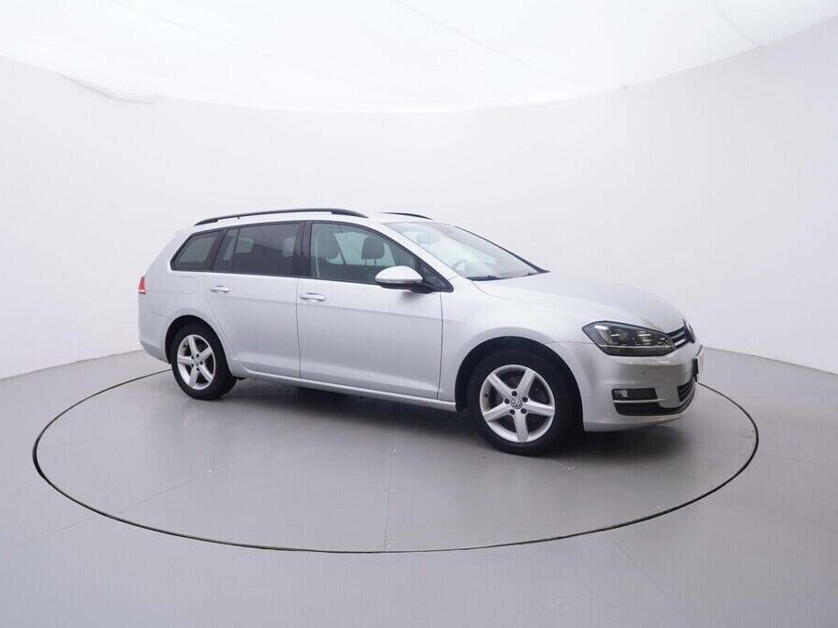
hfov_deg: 70.3
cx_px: 396
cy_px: 314
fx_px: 594
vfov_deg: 55.7
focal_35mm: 25
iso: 200
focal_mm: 15
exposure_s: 1/80
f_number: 5
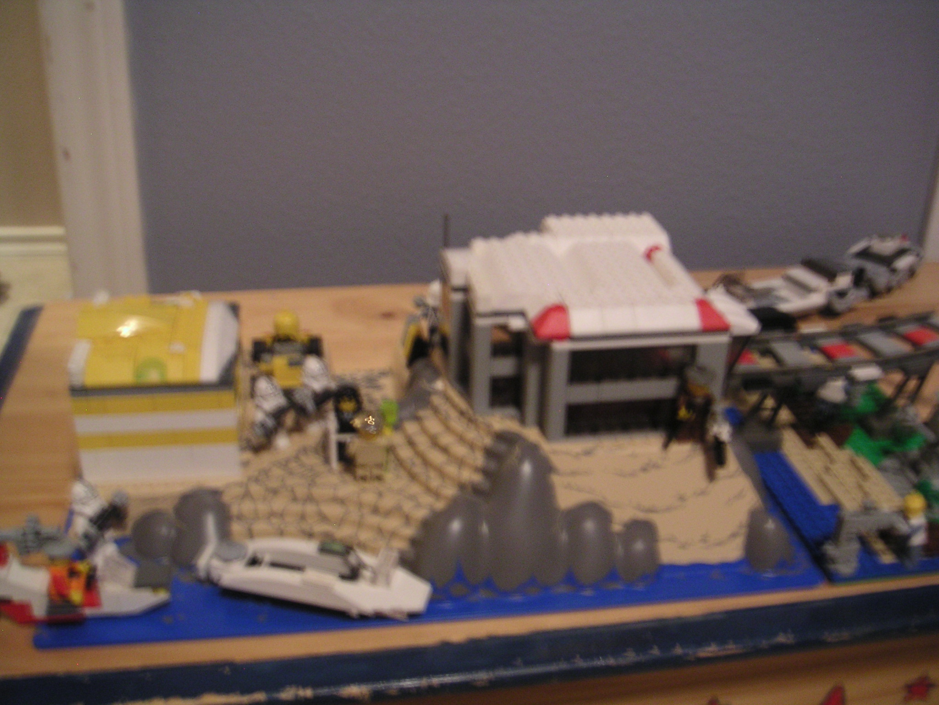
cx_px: 470
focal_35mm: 38
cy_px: 352
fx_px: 1031
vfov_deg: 37.7
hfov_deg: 49.0
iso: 100
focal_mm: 6
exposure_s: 1/1.6
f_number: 2.8
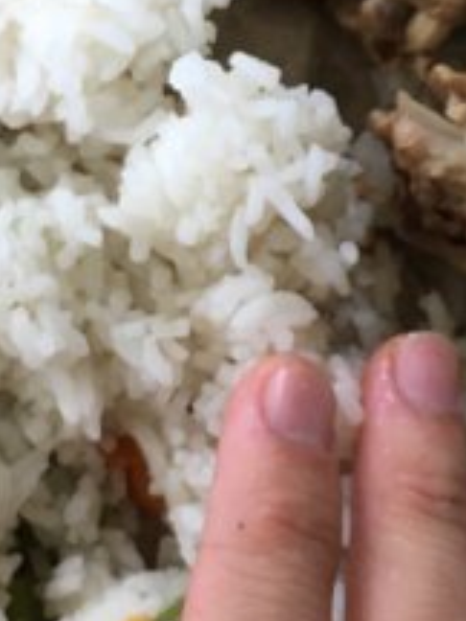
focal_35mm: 82
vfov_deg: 23.7
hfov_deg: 18.0
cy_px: 201
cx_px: 286
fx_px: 1472
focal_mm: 4.15
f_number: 2.2
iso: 80
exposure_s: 1/33
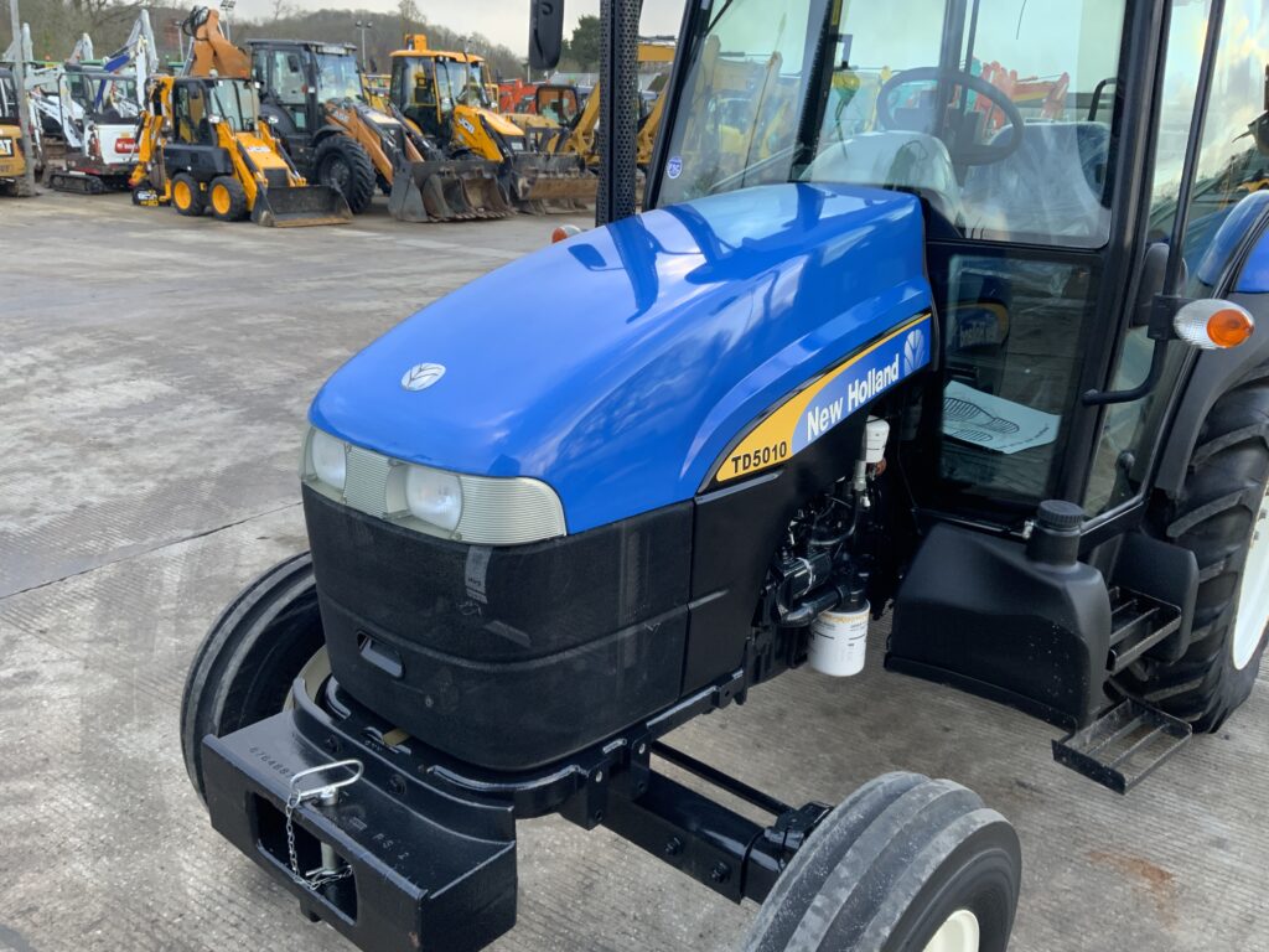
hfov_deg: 61.7
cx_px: 634
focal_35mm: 29
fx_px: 1063
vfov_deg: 48.2
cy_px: 476
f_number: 1.8
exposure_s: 1/122
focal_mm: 3
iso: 50
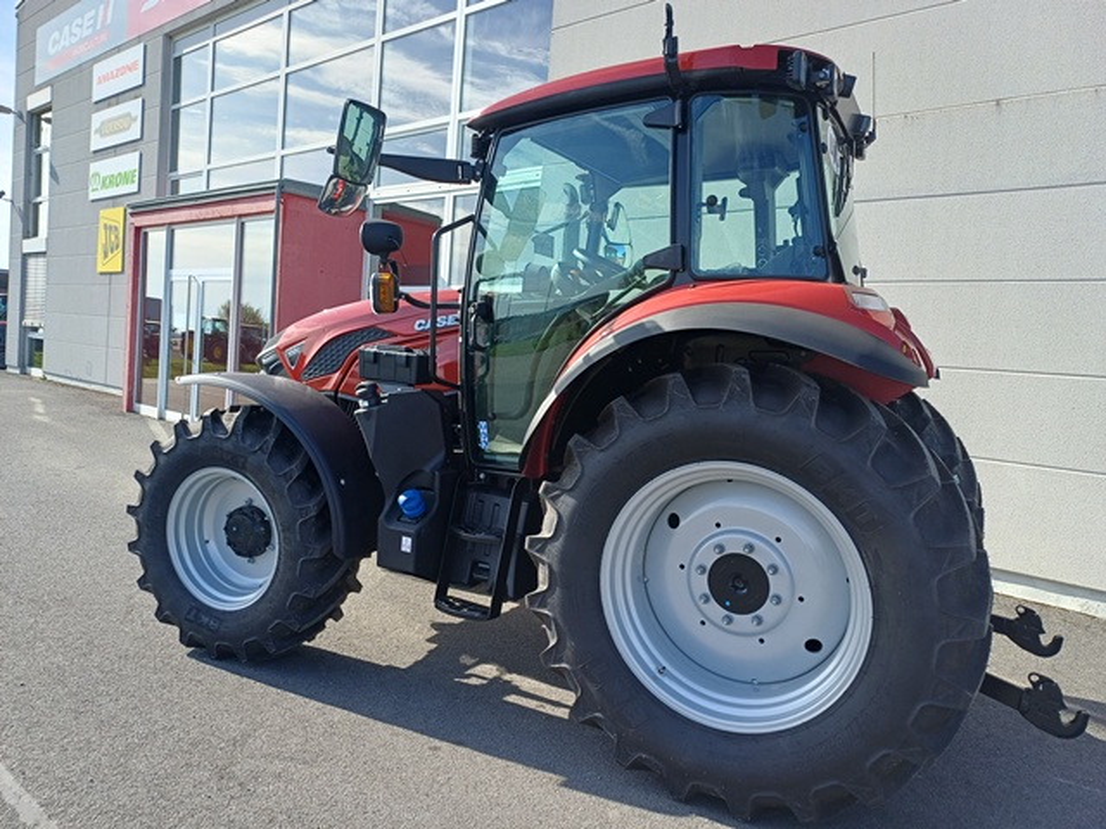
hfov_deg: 69.4
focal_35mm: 25
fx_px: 799
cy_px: 414
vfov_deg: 54.9
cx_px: 553
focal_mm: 4.65
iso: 50
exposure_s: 1/630
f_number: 1.8
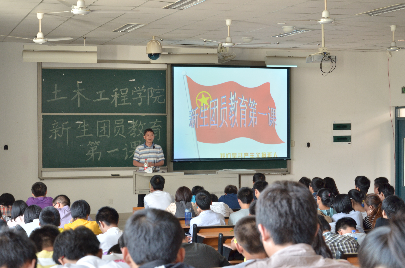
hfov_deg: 27.0
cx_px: 202
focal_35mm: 75
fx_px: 842
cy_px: 134
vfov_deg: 18.1
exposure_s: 1/15
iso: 400
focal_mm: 50
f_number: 8
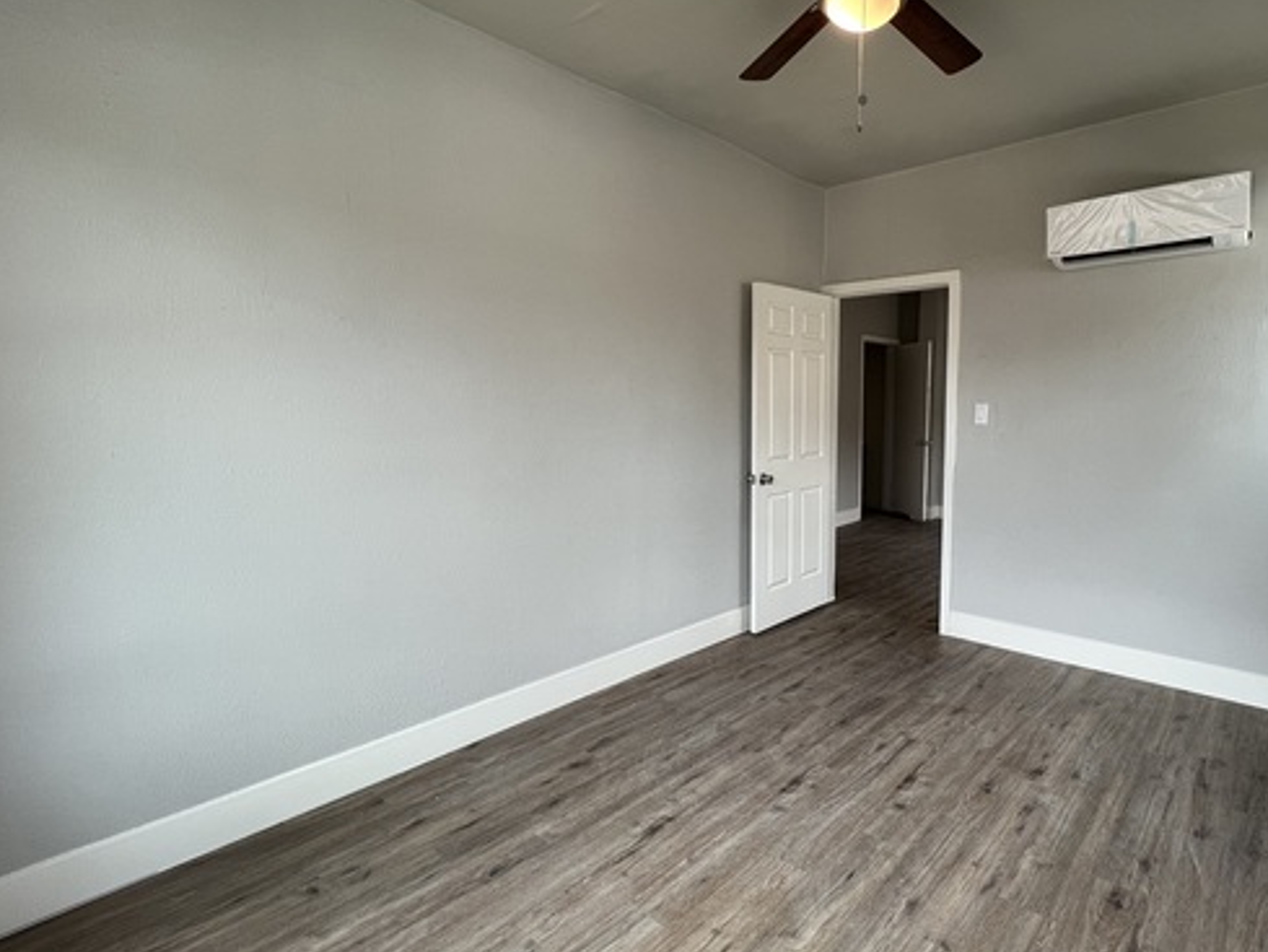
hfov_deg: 90.3
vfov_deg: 74.7
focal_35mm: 17
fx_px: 623
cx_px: 736
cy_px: 462
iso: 100
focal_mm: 1.57
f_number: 1.8
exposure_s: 1/120
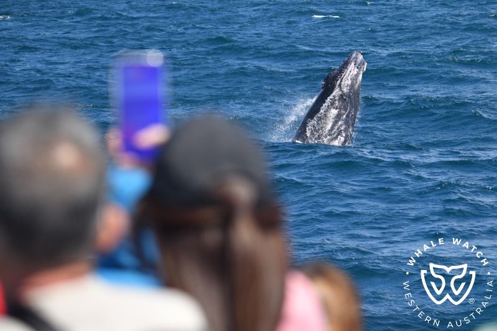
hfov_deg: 12.1
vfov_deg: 8.1
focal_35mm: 170
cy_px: 166
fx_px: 2346
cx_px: 248
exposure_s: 1/8000
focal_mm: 170
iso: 1250
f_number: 5.3
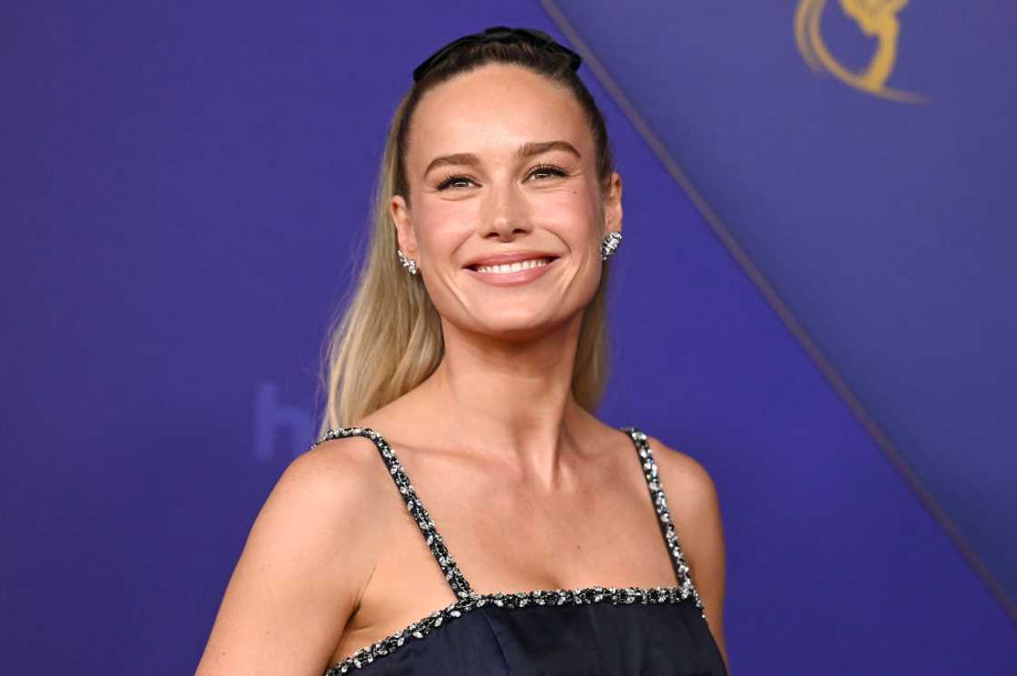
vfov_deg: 13.4
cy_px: 338
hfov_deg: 20.0
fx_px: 2879
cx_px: 508
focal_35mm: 102
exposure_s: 1/1250
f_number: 3.5
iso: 4000
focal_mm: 102
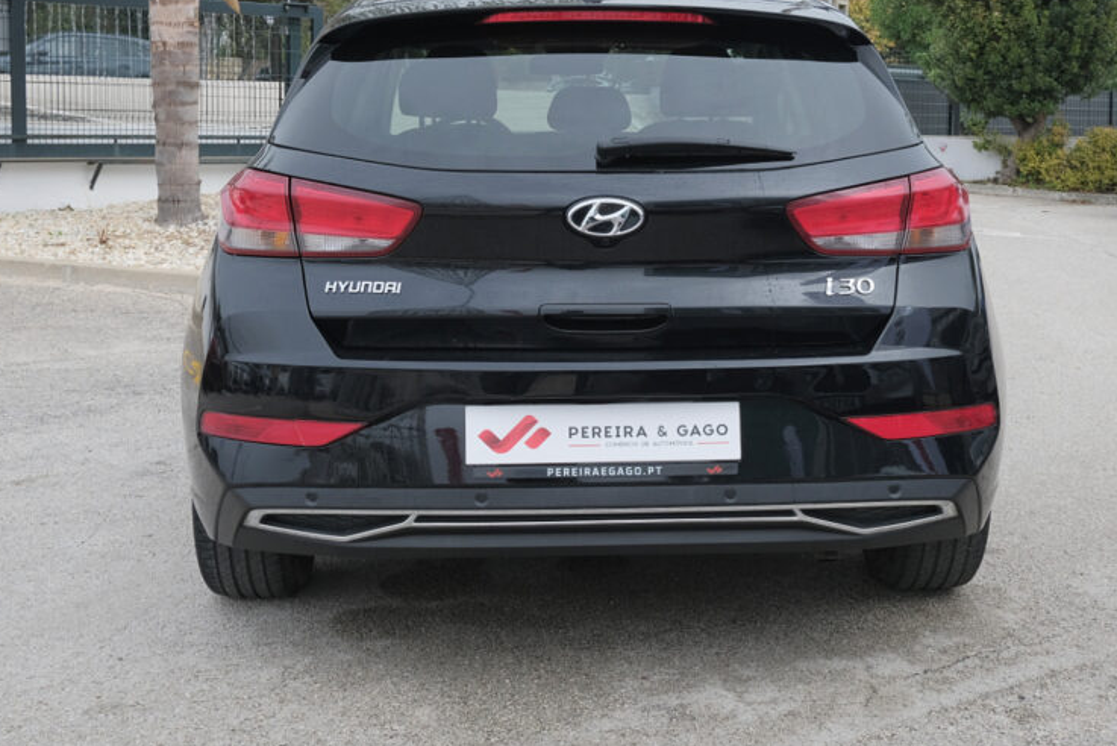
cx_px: 596
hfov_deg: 39.6
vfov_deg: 26.9
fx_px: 1552
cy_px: 289
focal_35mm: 50
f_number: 9
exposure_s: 1/200
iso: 400
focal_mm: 24.2
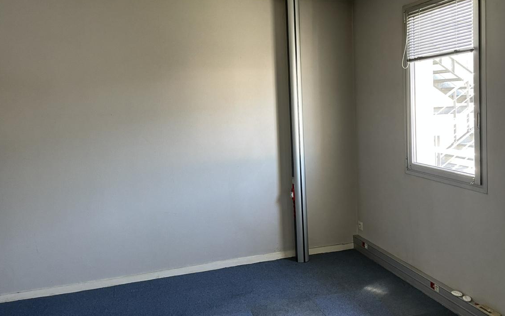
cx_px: 260
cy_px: 117
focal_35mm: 31
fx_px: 427
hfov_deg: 61.2
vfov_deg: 40.3
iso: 125
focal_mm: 4.2
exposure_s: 1/82
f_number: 1.6
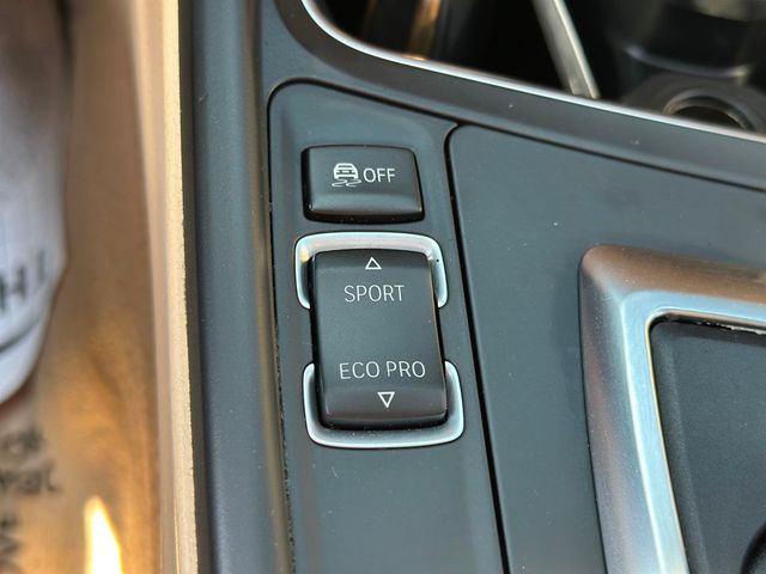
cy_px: 287
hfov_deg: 39.7
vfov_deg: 30.3
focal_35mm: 48
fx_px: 1062
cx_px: 383
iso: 100
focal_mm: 6.86
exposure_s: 1/172
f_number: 1.78
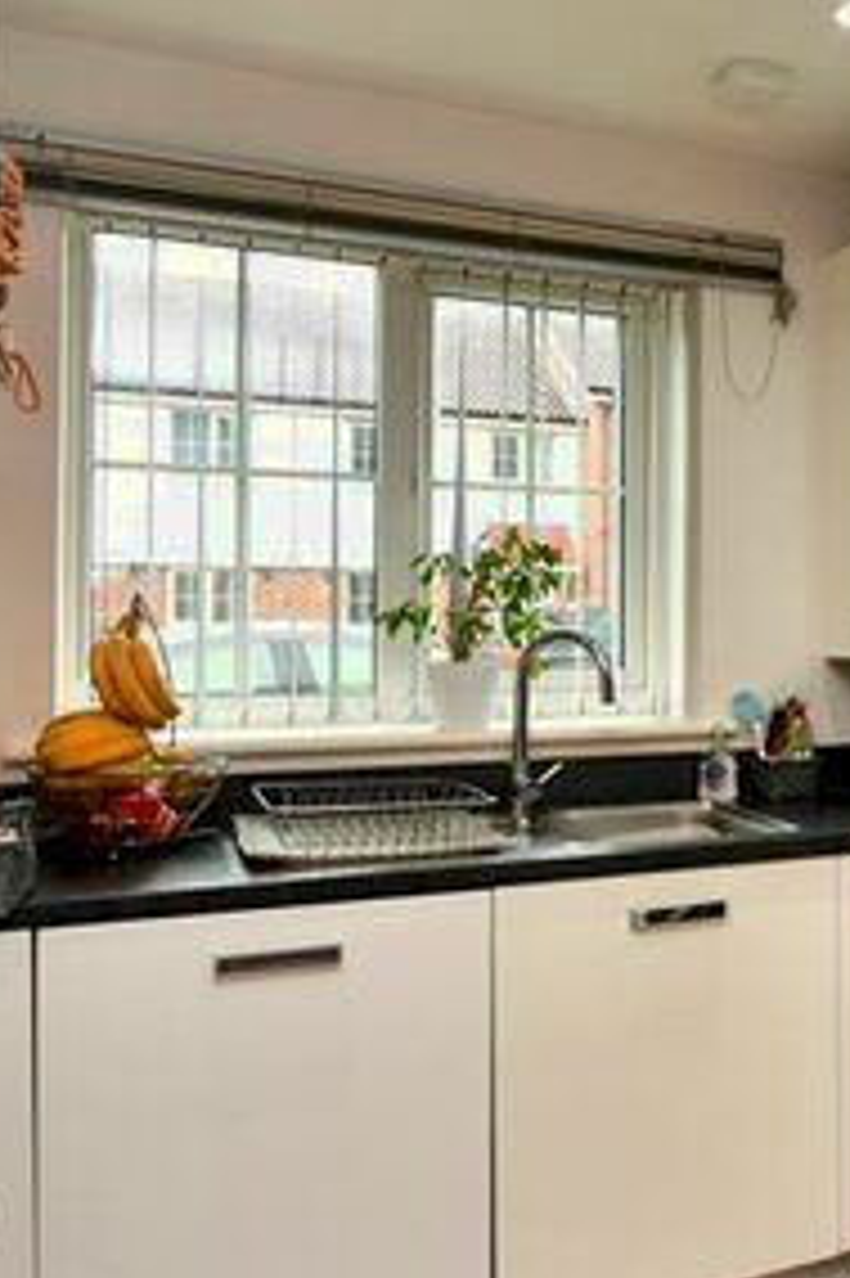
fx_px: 1312
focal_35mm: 37
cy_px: 612
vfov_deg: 51.9
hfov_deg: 30.0
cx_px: 1048
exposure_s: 1/40
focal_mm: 10
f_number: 5
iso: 250
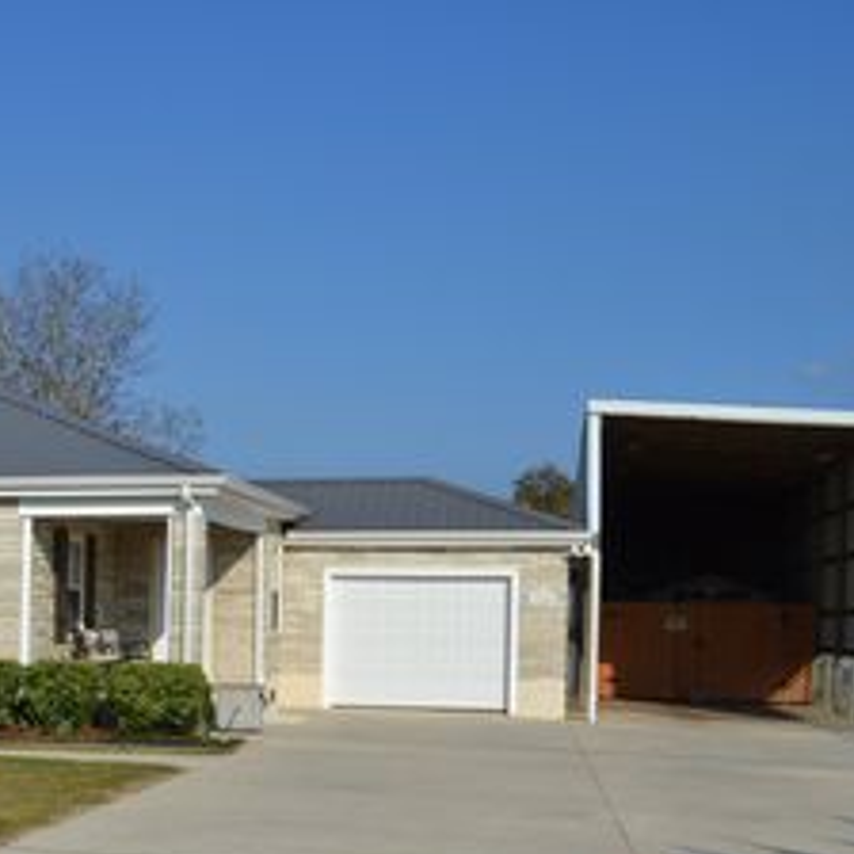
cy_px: 627
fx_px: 1591
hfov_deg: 28.2
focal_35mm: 57
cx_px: -4
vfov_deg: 29.6
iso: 100
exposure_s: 1/320
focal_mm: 20
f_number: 9
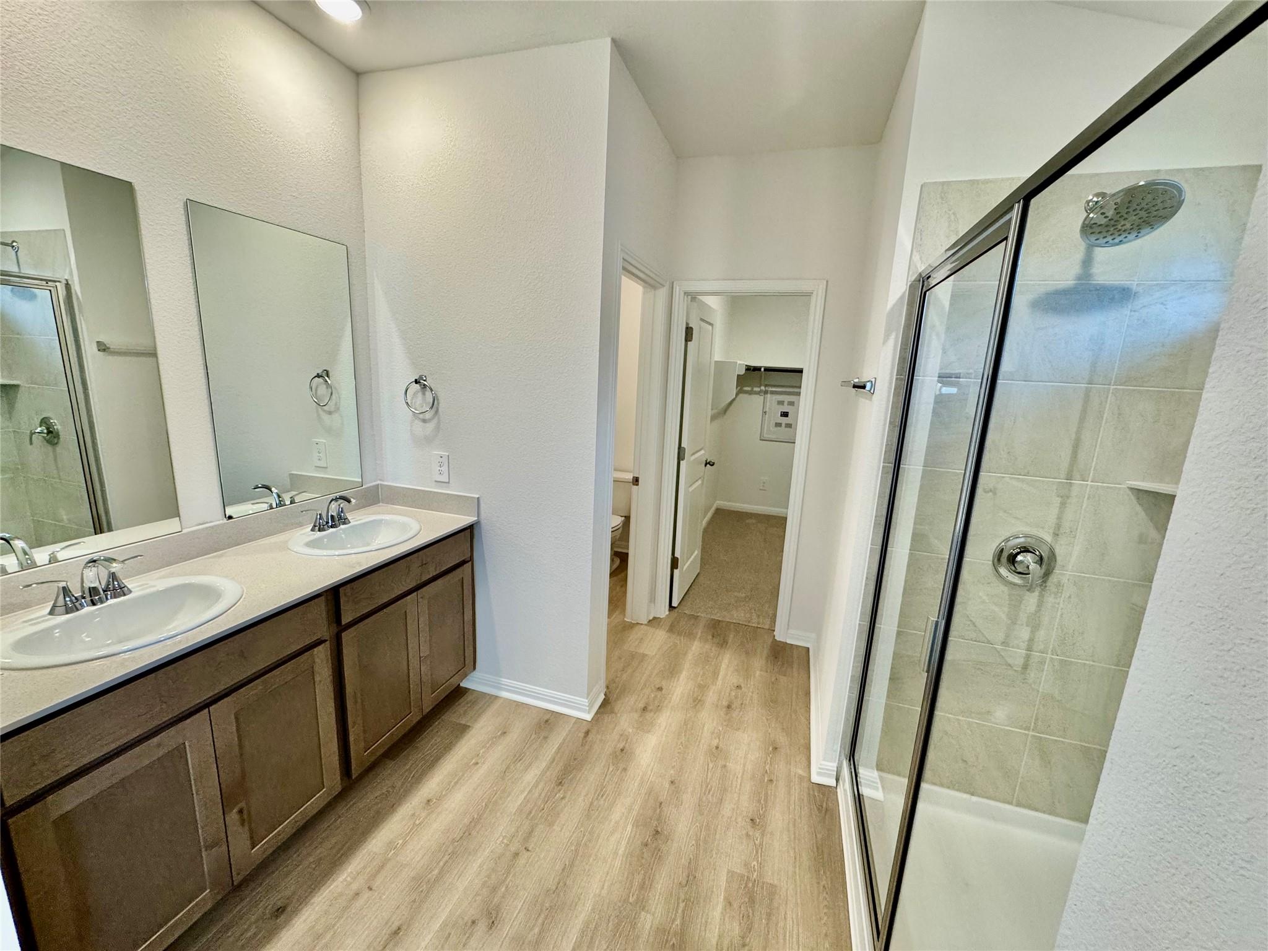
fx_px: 513
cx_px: 634
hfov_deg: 102.1
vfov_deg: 85.7
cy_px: 476
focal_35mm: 14
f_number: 2.2
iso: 200
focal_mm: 2.22
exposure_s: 1/120
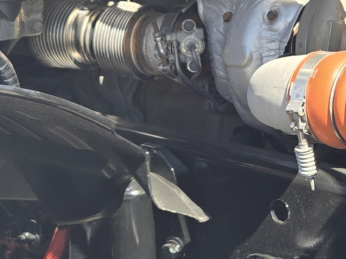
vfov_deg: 15.8
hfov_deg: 20.1
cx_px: 383
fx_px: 930
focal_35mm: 93
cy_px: 62
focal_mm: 5.4
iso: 25
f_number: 1.8
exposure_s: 1/580
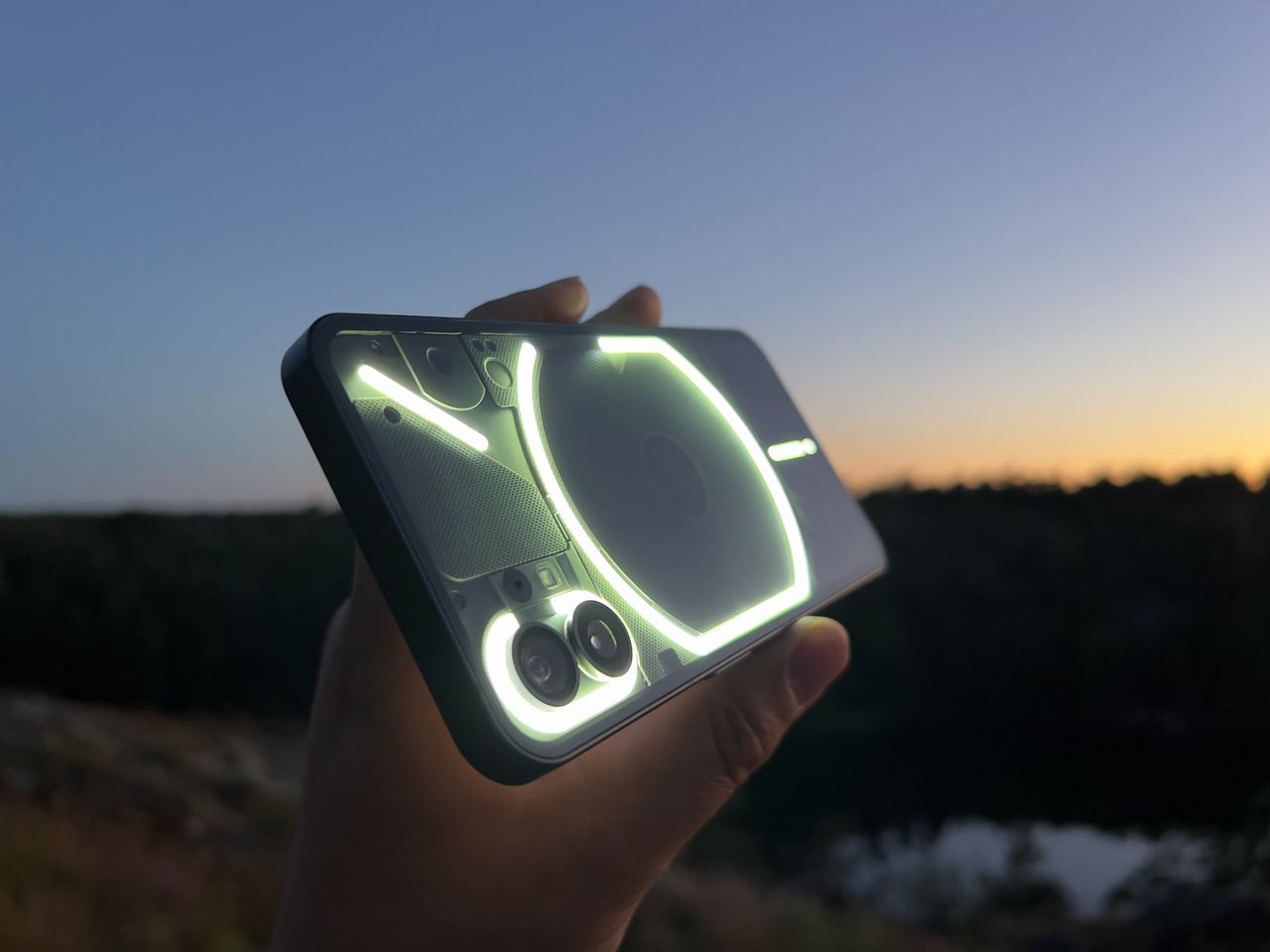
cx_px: 635
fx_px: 954
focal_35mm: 26
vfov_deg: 53.1
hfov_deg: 67.3
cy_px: 476
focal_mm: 5.7
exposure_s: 1/59
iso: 160
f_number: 1.5
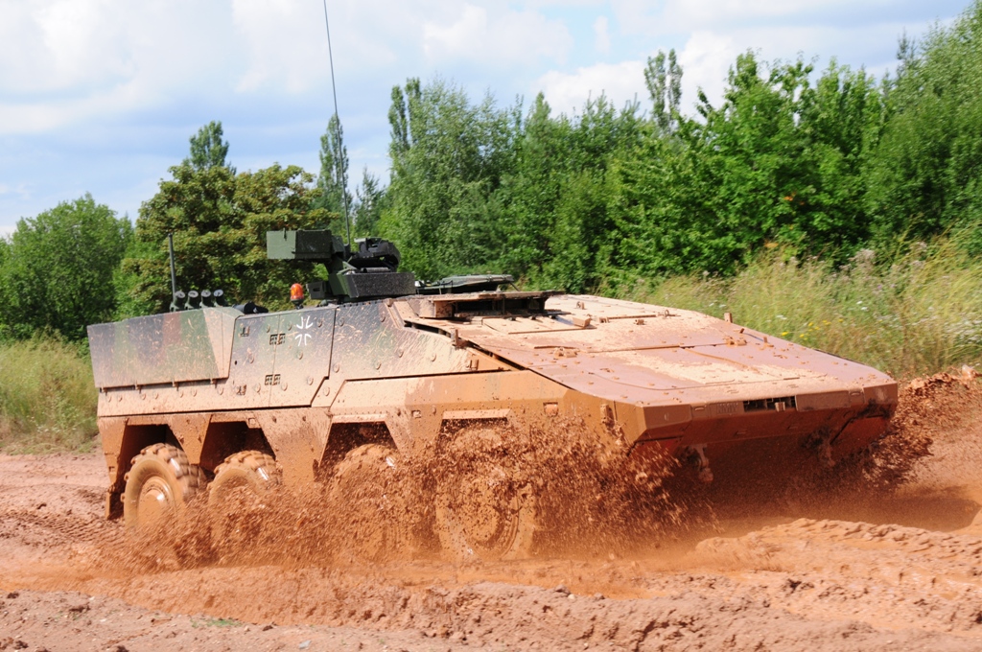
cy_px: 326
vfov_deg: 18.9
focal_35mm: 72
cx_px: 491
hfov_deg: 28.1
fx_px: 1961
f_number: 14
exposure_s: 1/160
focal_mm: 48
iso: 250
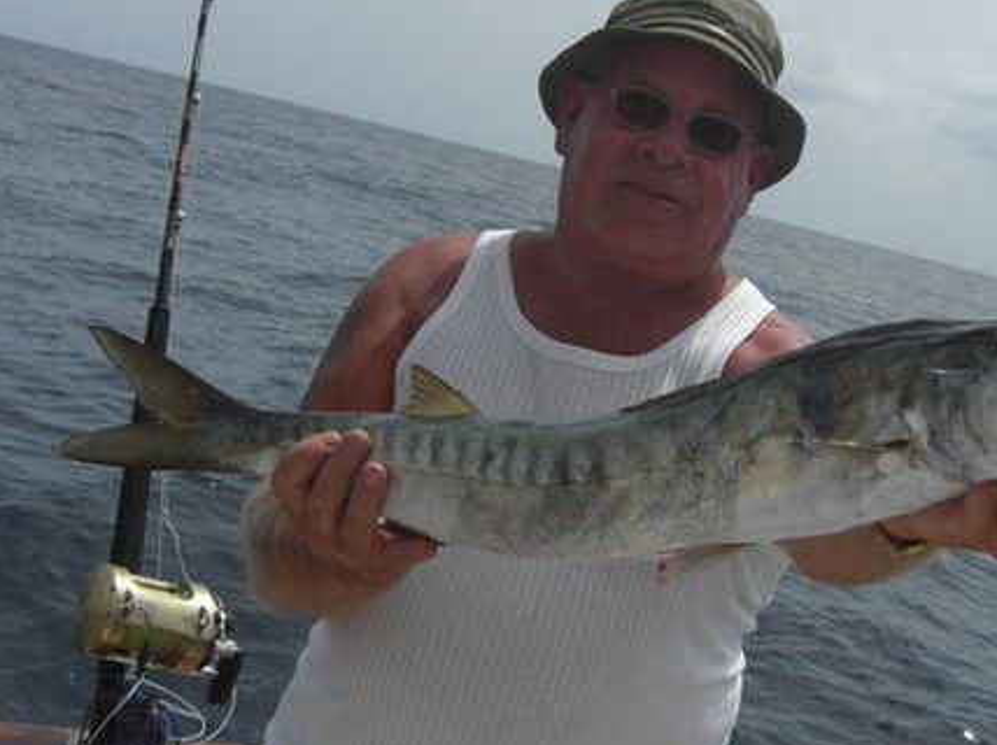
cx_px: 692
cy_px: 414
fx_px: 1611
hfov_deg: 34.0
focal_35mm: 56
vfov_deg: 26.0
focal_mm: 7.9
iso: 80
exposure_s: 1/400
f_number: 8
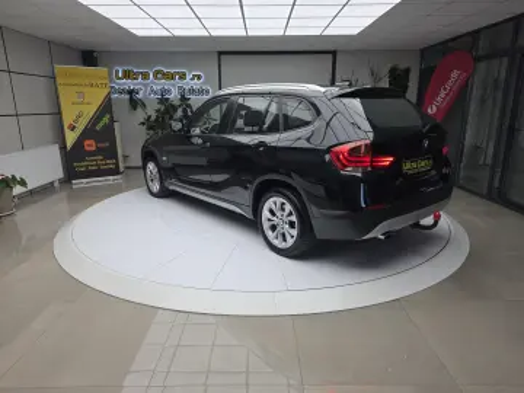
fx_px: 348
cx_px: 262
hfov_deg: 73.9
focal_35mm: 23
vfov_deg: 58.9
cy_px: 196
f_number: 1.7
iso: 12
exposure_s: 1/108
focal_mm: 6.25
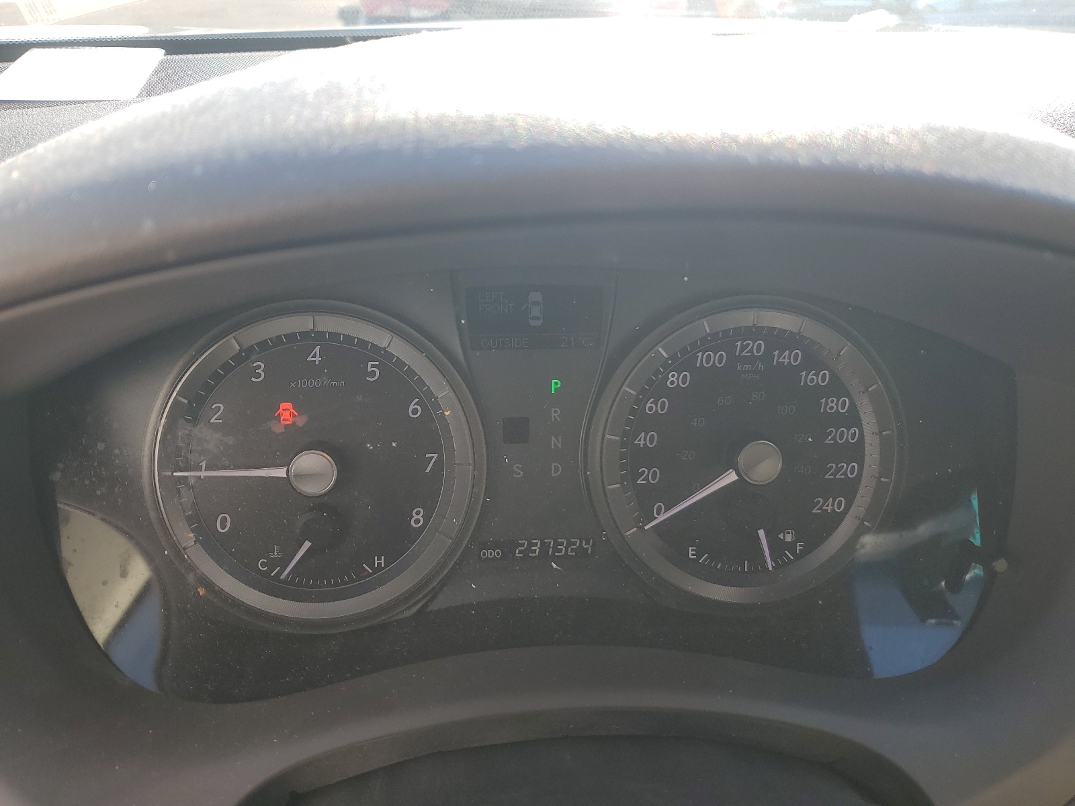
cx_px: 538
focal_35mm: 26
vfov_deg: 53.1
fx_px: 807
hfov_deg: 67.3
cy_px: 403
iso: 50
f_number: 1.5
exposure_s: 1/455
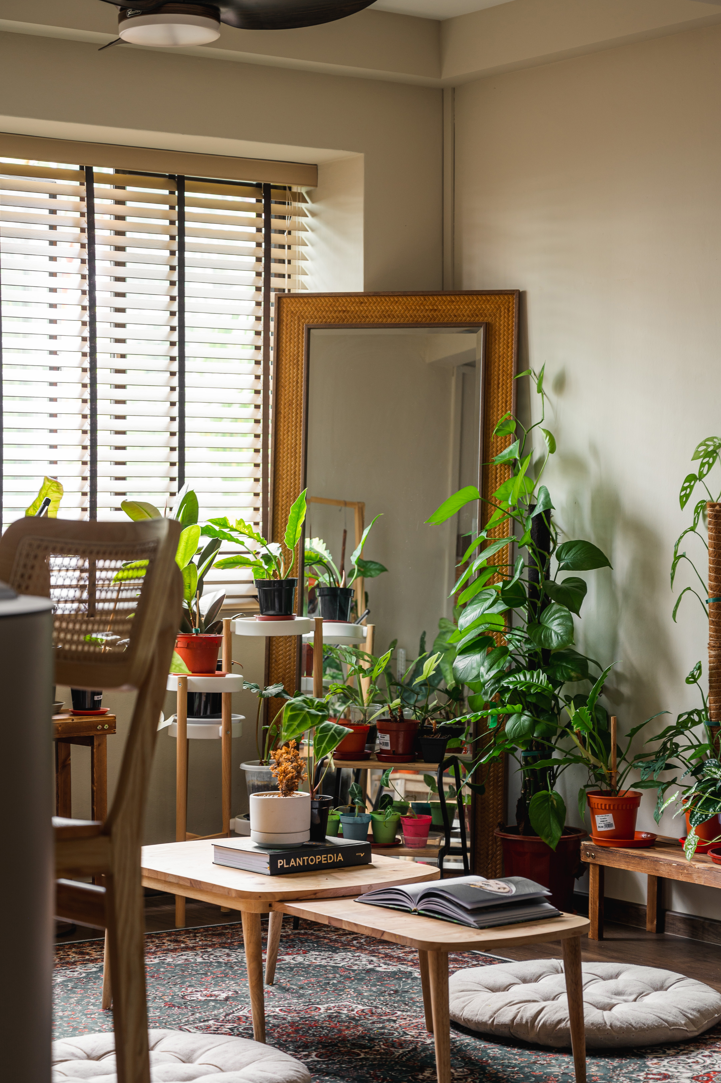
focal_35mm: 71
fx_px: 2136
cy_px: 565
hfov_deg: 19.2
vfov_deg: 28.5
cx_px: 389
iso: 100
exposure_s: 1/4
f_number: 5
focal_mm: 64
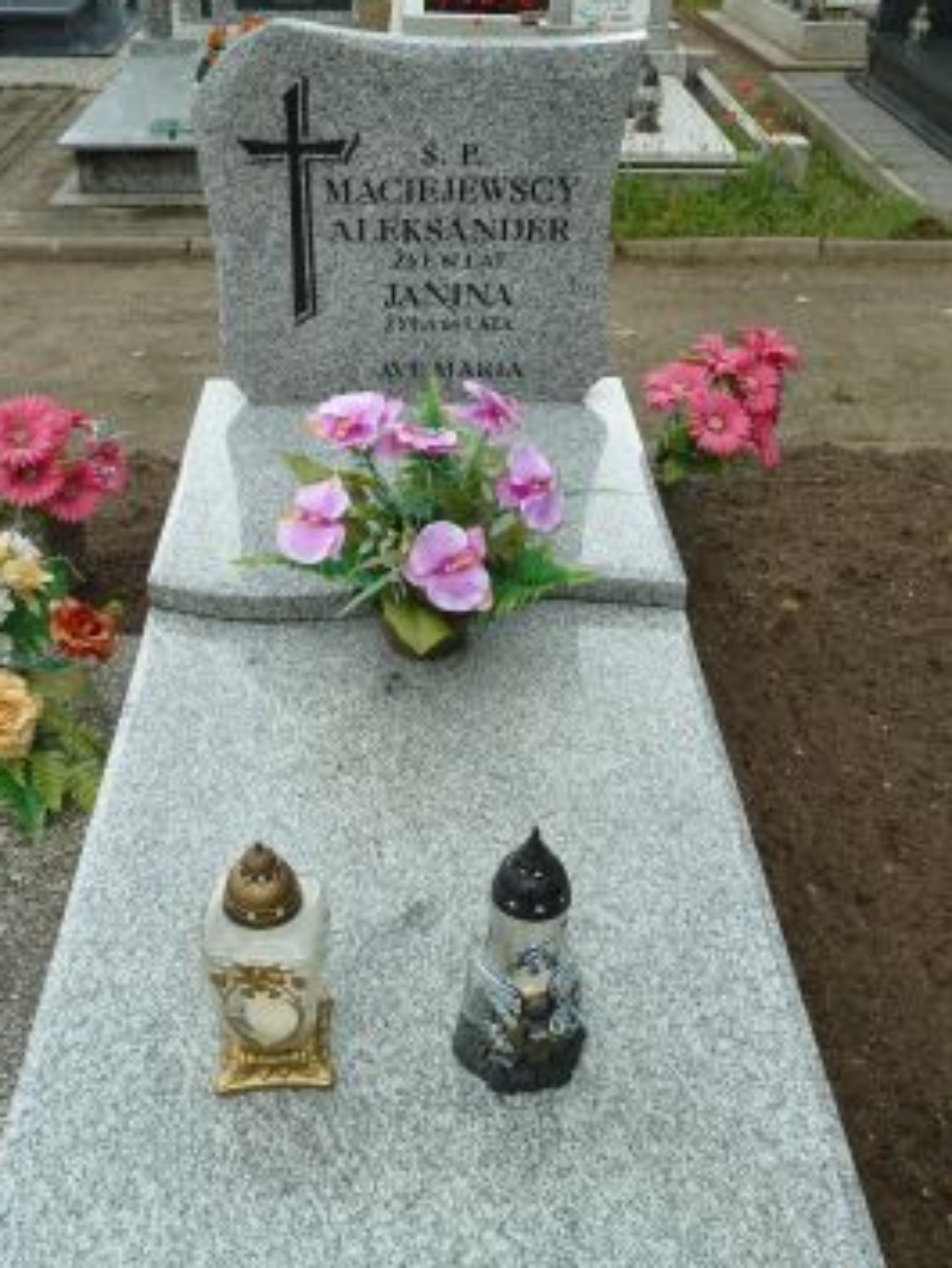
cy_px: 639
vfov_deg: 53.9
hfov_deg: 41.7
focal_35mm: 34
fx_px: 1246
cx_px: 395
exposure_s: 1/100
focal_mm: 4.1
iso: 80
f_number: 4
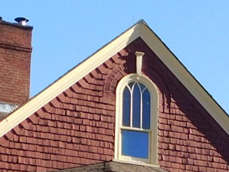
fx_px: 1092
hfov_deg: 11.9
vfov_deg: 8.7
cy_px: 295
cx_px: 216
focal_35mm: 165
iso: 125
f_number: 3
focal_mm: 4
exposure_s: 1/800
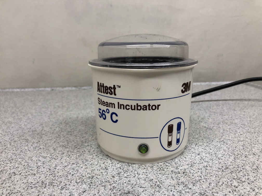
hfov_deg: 63.4
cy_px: 98
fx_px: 212
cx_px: 131
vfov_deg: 49.7
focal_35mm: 28
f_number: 1.8
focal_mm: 3.99
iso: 64
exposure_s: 1/120
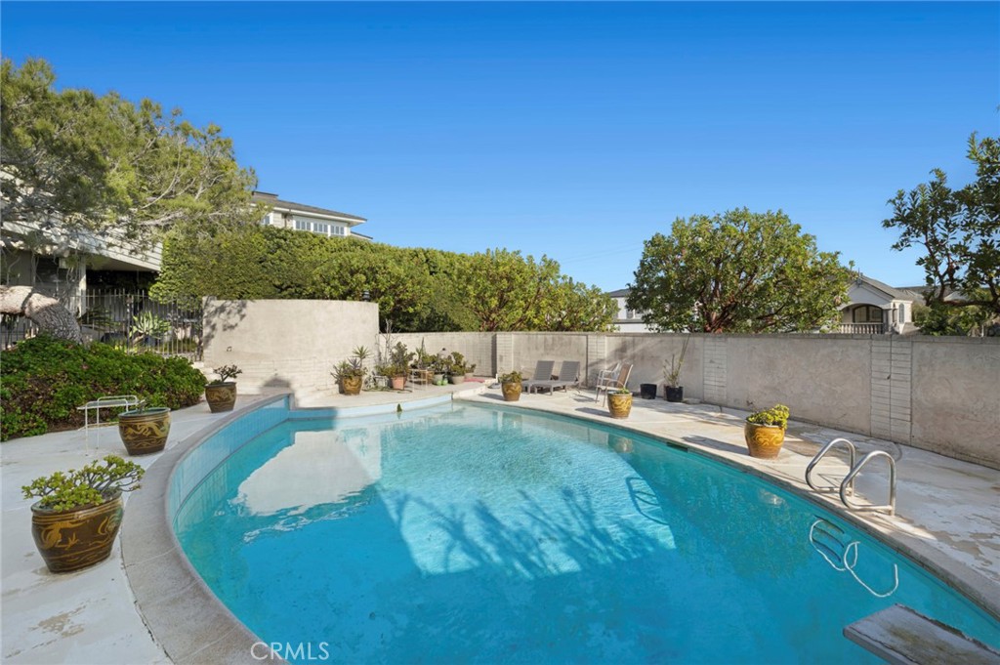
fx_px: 444
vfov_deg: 73.7
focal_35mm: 16
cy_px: 332
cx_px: 500
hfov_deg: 96.8
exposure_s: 1/80
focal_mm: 16
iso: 125
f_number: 9
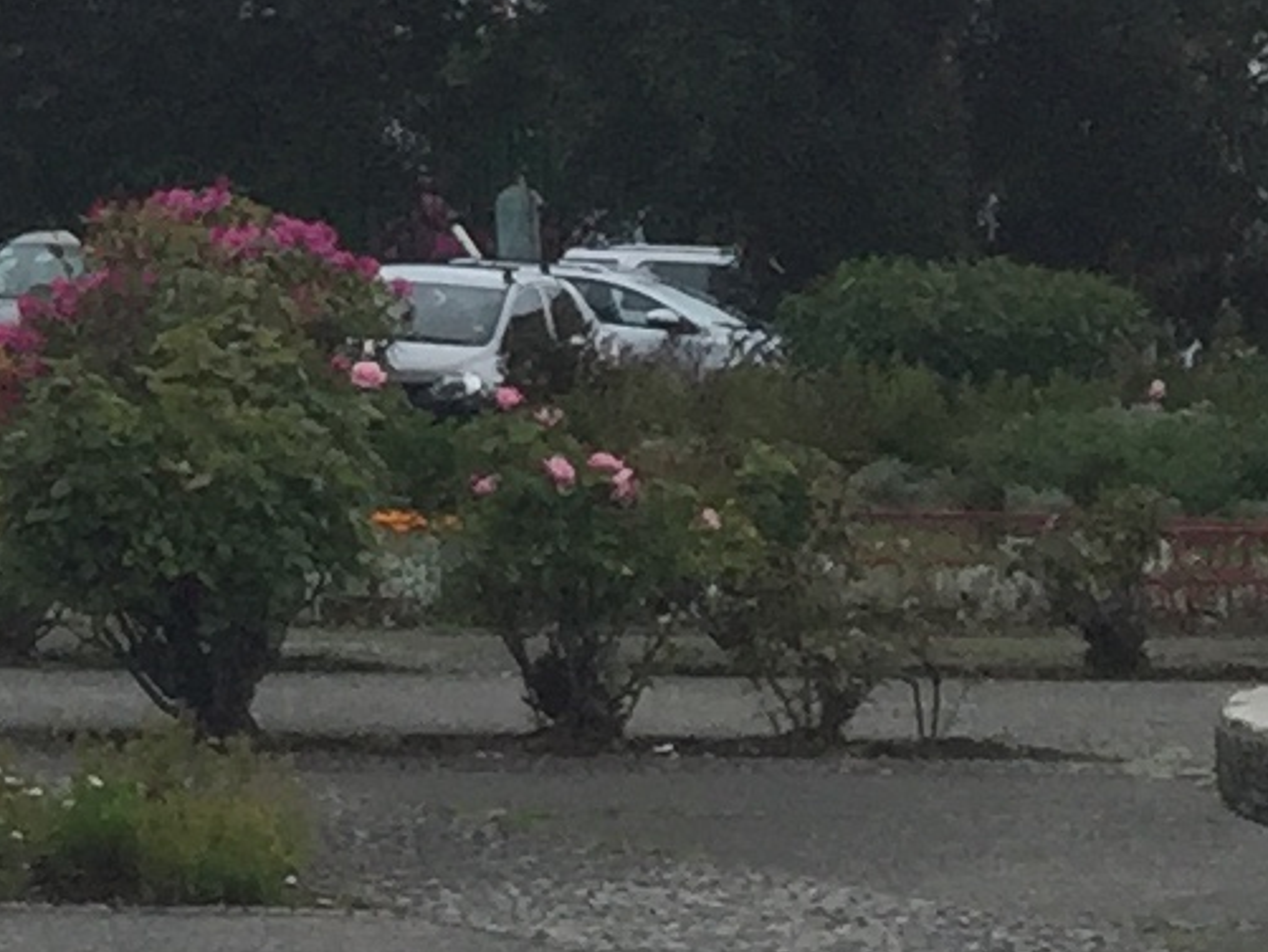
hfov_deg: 9.0
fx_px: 6925
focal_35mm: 189
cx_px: -2199
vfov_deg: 7.8
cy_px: -354
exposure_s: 1/1041
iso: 32
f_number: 2.2
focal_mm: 4.15
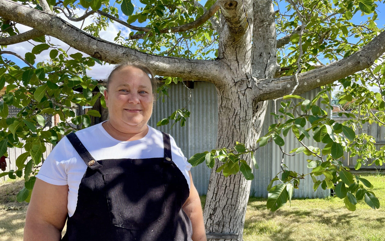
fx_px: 294
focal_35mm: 28
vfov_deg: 44.3
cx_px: 195
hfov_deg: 66.5
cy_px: 146
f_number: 1.6
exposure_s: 1/861
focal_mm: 4.2
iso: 32
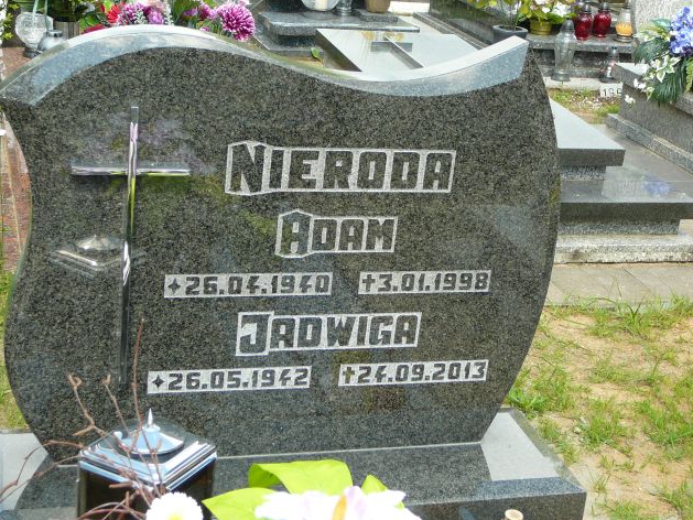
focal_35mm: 60
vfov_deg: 24.4
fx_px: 1201
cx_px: 342
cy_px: 260
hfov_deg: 32.2
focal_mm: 8.7
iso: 80
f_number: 3.5
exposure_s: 1/200
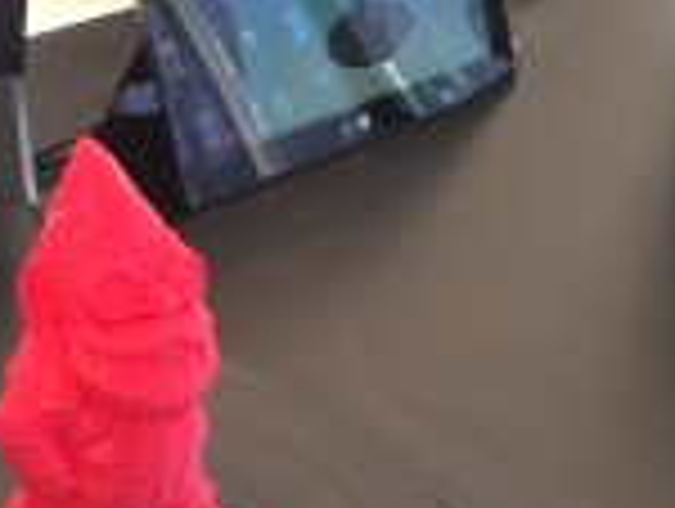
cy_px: 396
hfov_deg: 20.7
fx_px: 1758
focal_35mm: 90
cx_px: -63
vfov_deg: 16.4
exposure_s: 1/30
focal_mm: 4.12
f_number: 2.2
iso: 50
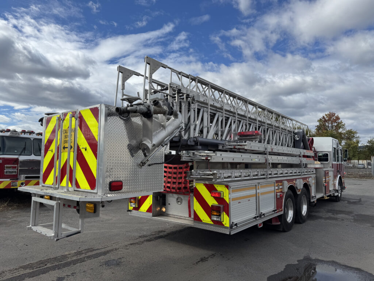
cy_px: 140
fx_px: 259
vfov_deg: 56.8
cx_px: 187
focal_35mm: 24
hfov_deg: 71.6
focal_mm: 6.76
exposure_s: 1/6410
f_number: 1.78
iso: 80
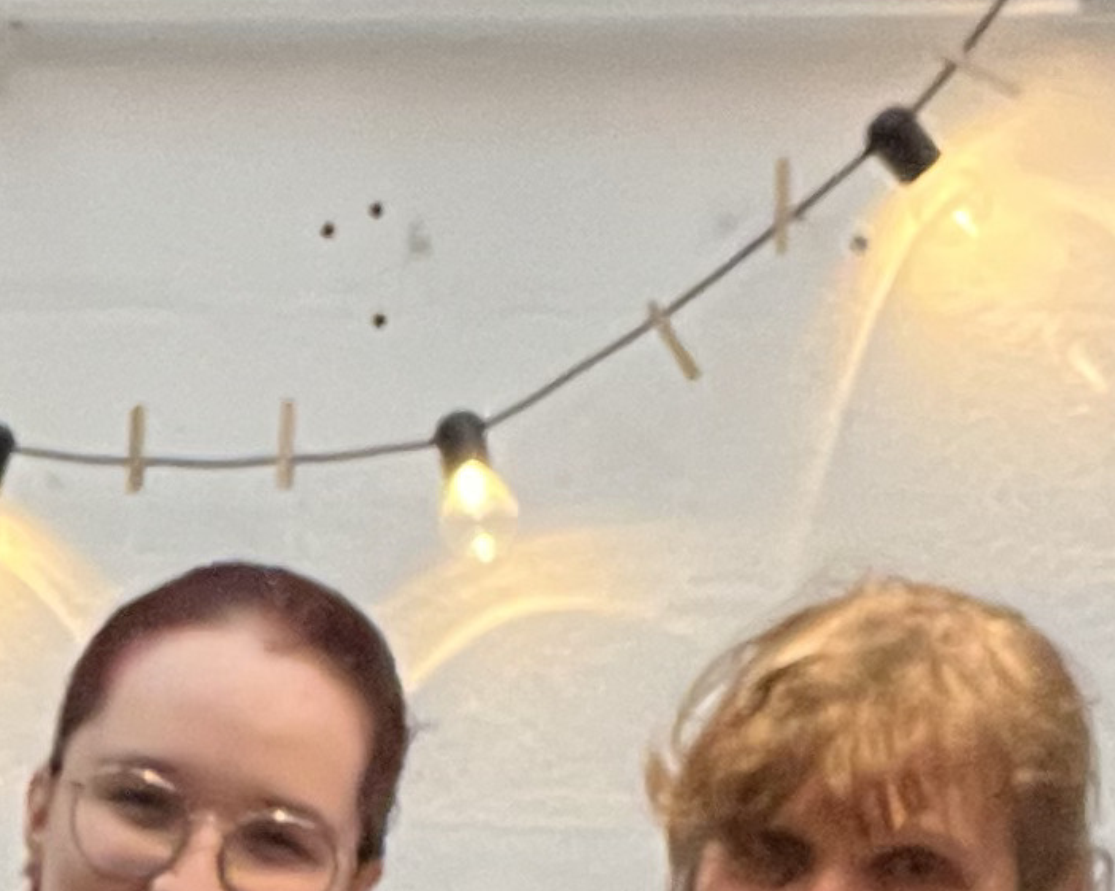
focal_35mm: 129
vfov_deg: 11.4
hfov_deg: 14.4
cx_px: -245
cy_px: 1367
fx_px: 4255
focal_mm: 2.71
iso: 500
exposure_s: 1/25
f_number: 2.2
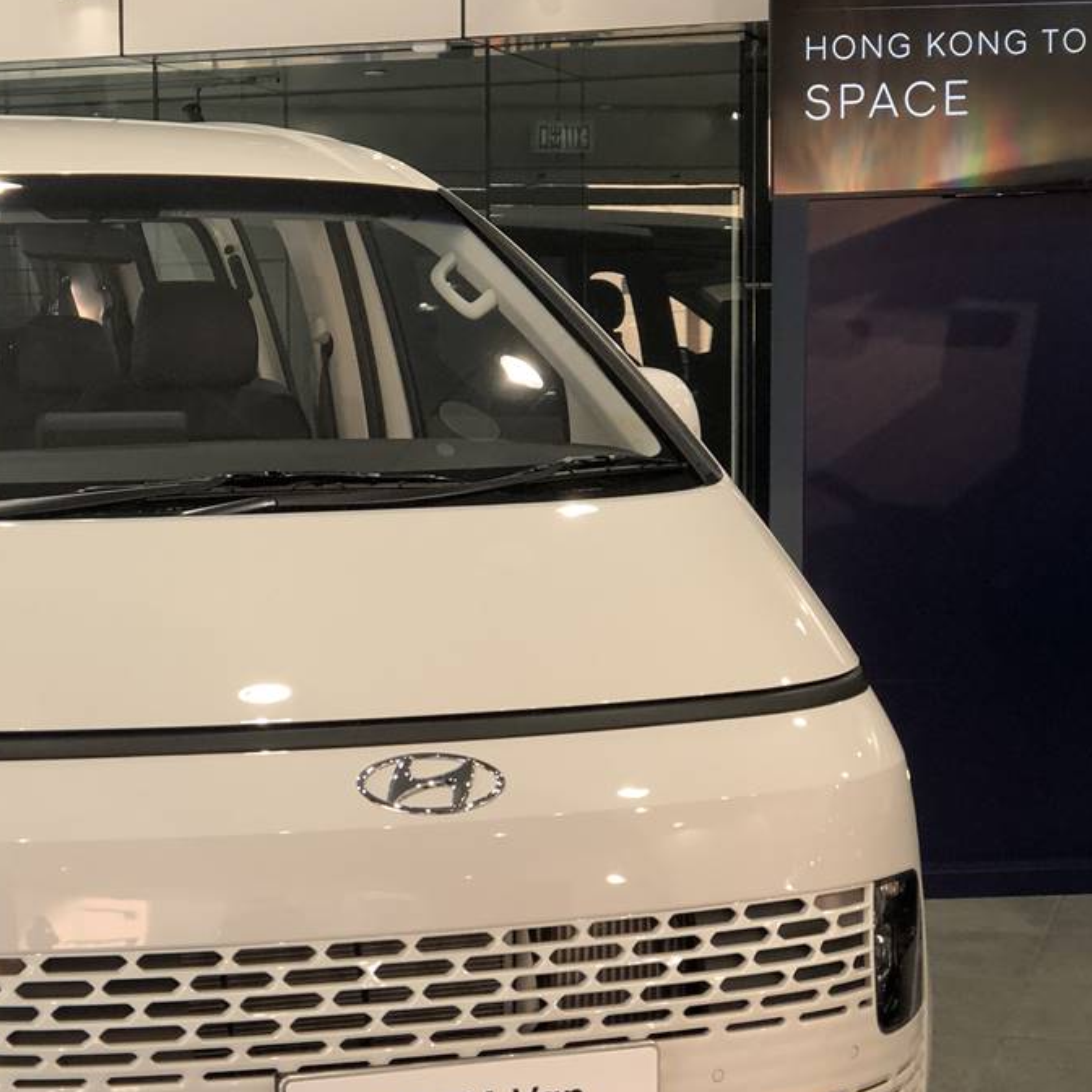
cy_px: 670
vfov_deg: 19.3
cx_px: 150
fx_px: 3212
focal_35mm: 90
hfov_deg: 19.0
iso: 80
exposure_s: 1/100
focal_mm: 6.6
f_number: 2.8
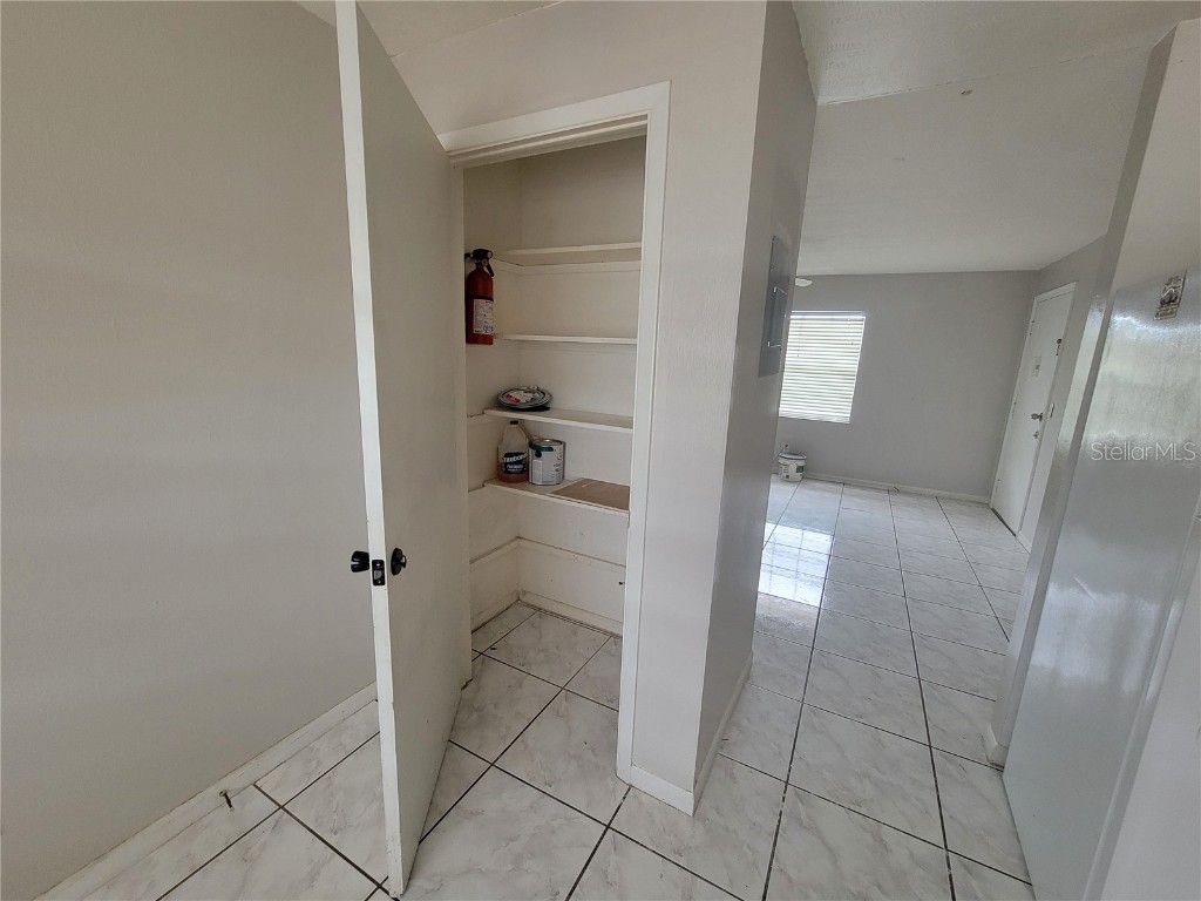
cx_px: 600
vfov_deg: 89.9
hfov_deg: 106.2
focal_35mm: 13
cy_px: 450
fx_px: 451
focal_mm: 2.2
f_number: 2.2
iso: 400
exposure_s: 1/60
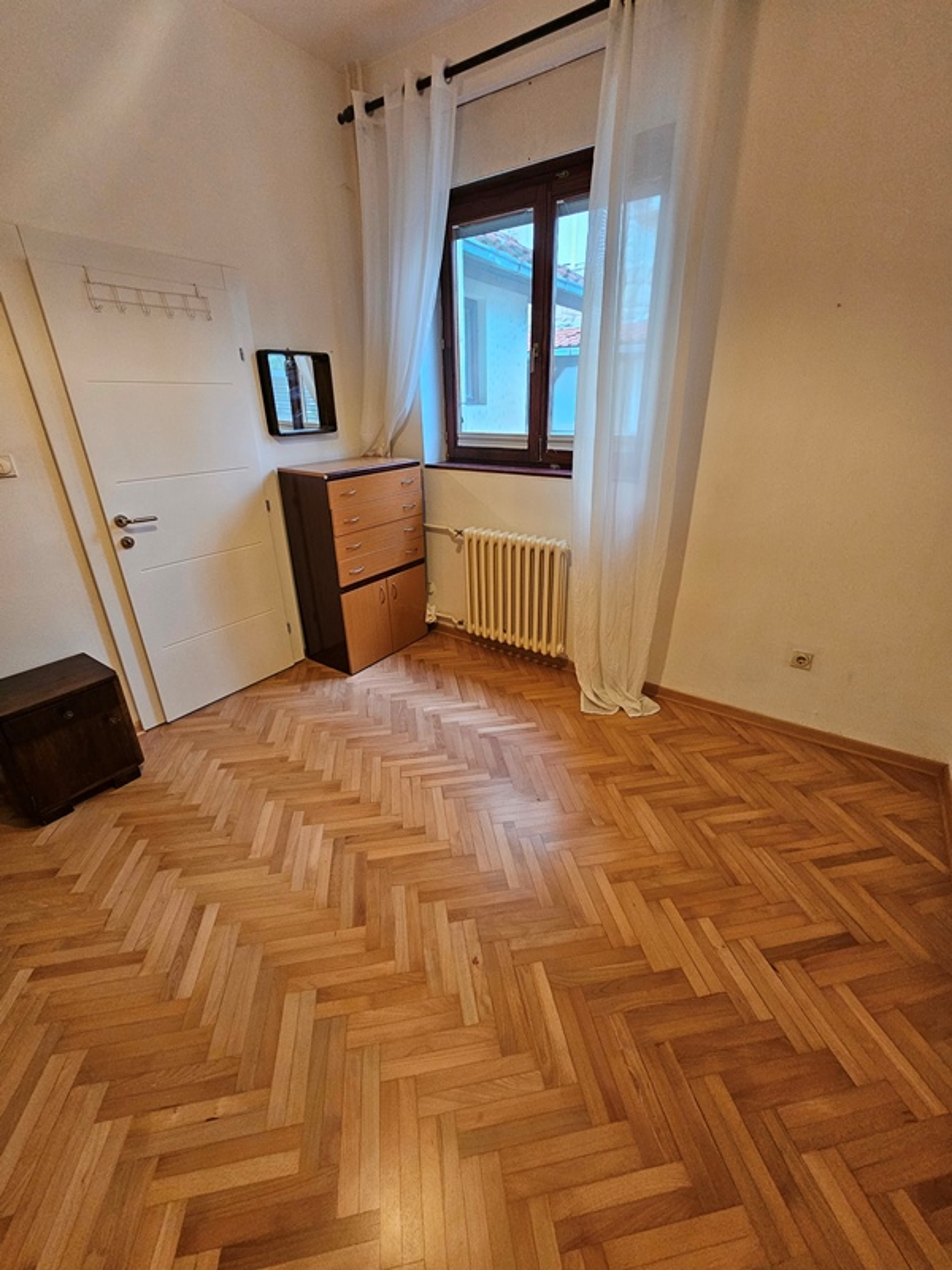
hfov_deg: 89.9
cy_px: 635
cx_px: 476
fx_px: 477
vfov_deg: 106.2
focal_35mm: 13
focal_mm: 2.2
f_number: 2.2
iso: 400
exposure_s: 1/50
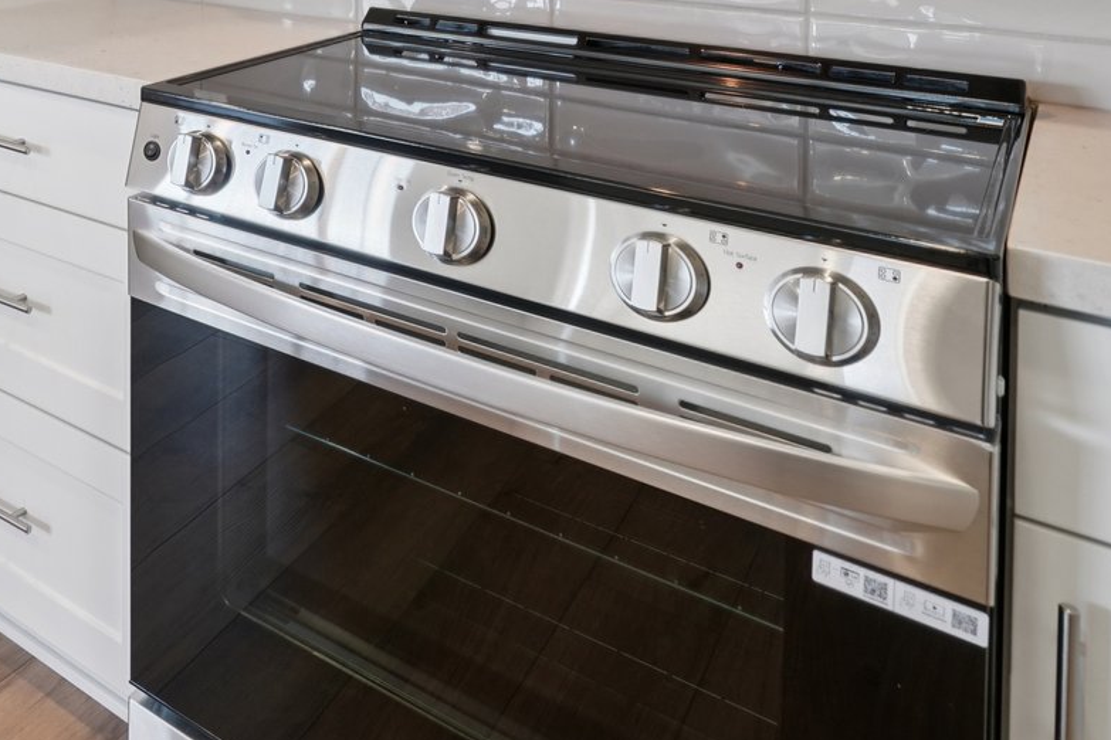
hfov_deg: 45.4
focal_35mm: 34
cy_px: -121
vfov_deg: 32.8
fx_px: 1049
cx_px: -41
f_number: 8
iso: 400
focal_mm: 13
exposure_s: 1/15
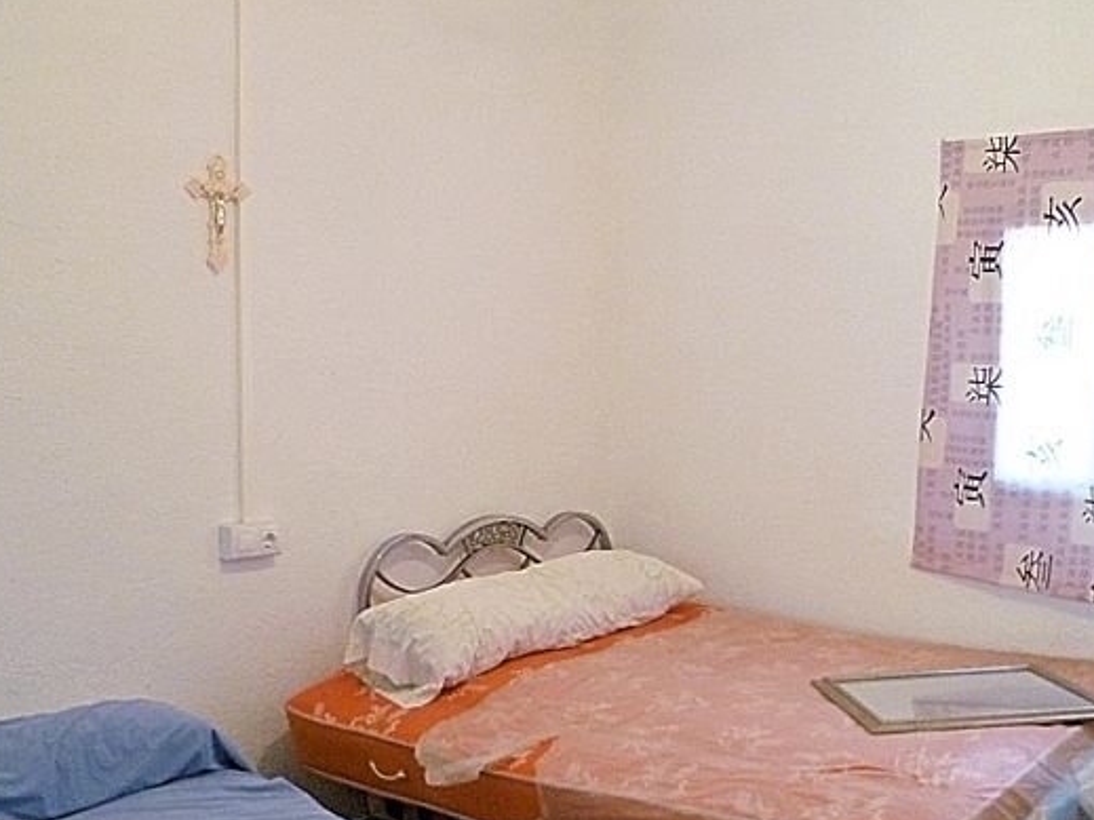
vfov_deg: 37.6
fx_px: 1201
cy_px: 476
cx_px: 545
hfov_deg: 49.0
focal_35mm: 38
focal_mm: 5
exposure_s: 1/30
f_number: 2.8
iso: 400
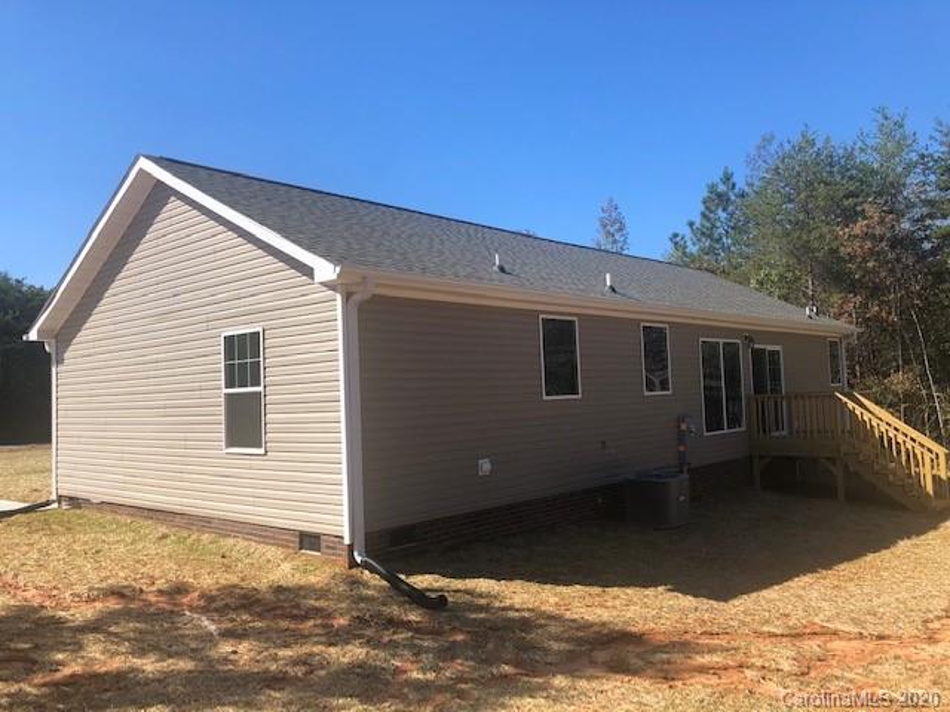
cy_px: 356
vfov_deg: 49.7
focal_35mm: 28
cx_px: 475
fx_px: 768
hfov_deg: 63.4
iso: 20
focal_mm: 4
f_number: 1.8
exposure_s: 1/1567
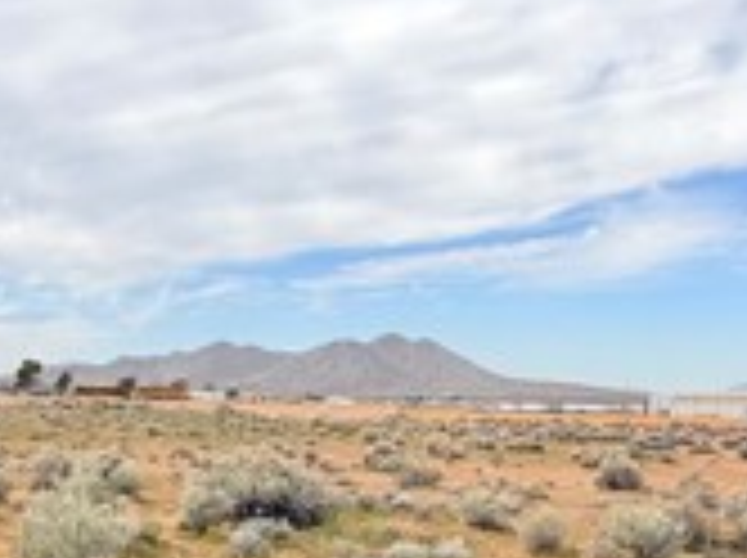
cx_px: 261
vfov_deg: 26.2
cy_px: 486
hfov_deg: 35.3
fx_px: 1164
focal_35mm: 54
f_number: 2.2
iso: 32
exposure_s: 1/770
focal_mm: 2.22
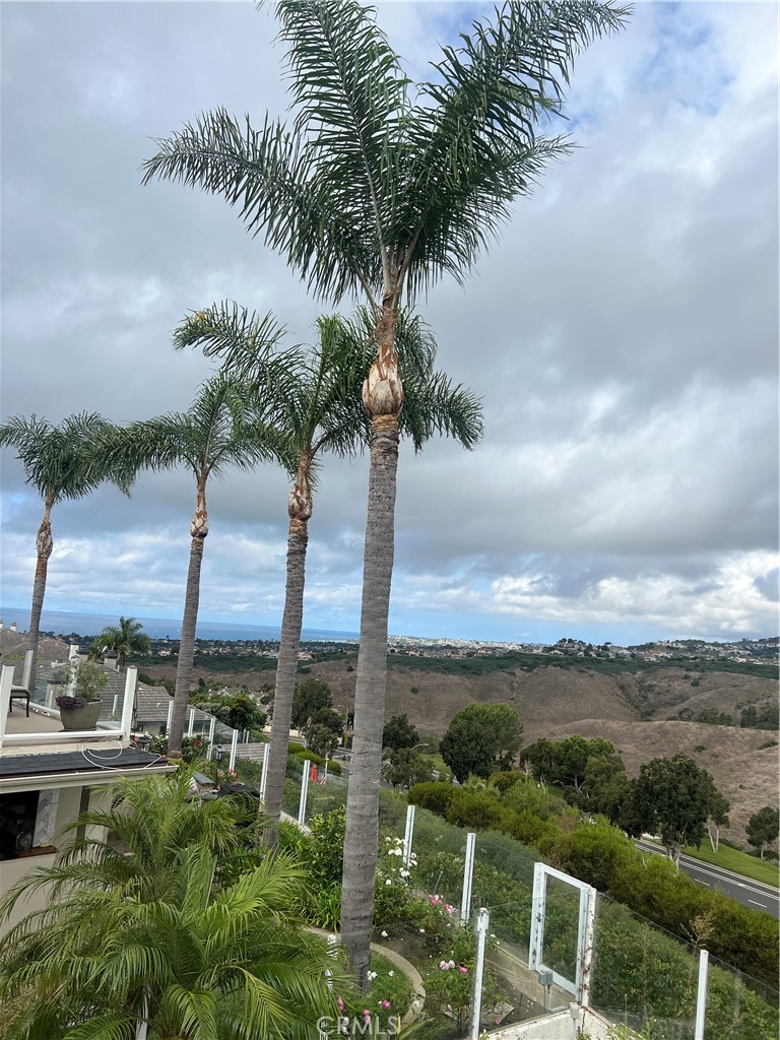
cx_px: 390
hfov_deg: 53.1
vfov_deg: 67.3
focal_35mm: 26
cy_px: 520
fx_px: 781
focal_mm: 5.7
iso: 50
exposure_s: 1/4630
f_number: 1.5
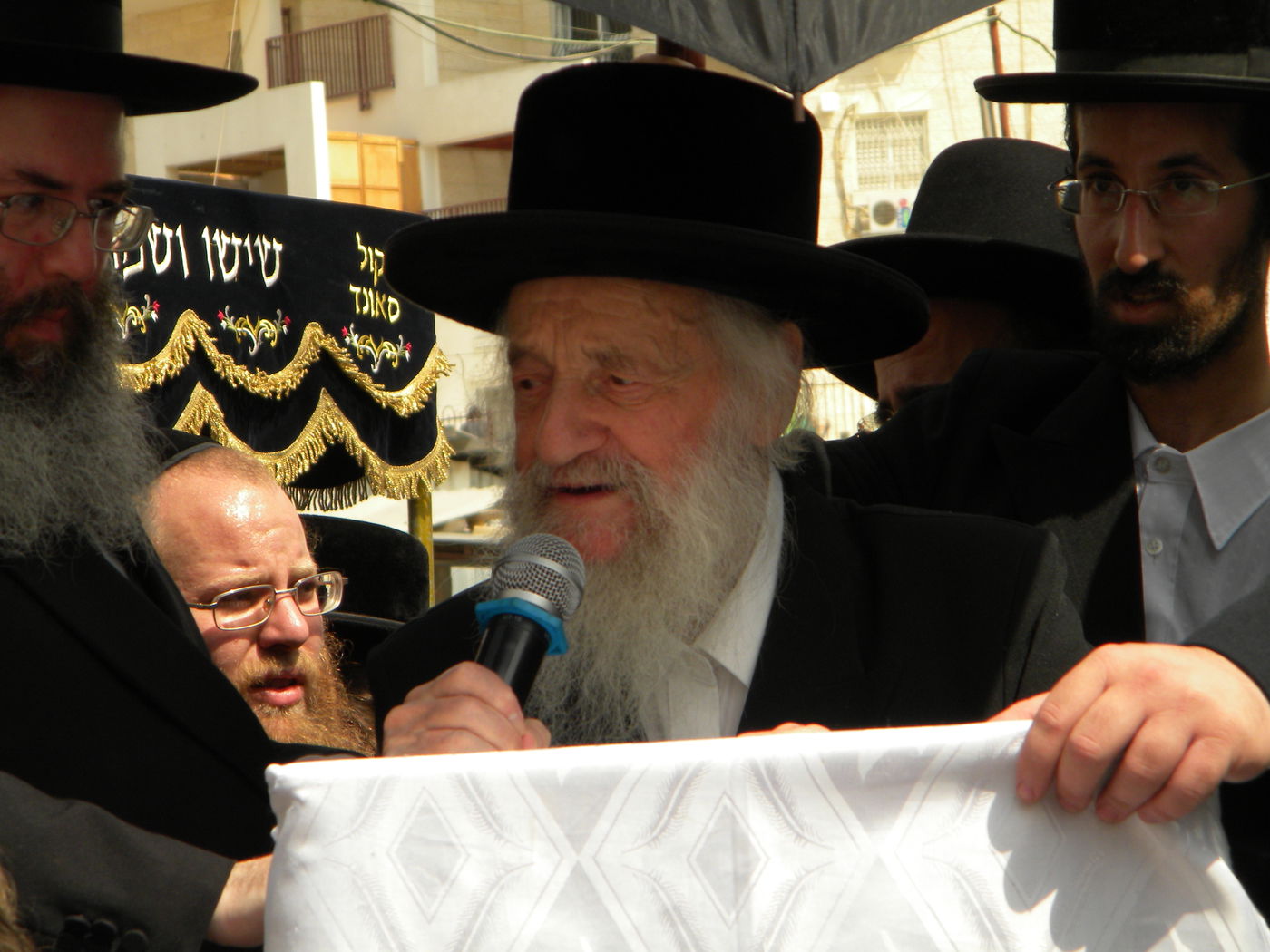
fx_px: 5430
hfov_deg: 13.3
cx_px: 635
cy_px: 476
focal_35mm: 148
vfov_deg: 10.0
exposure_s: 1/583
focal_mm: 26.8
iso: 92
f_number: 5
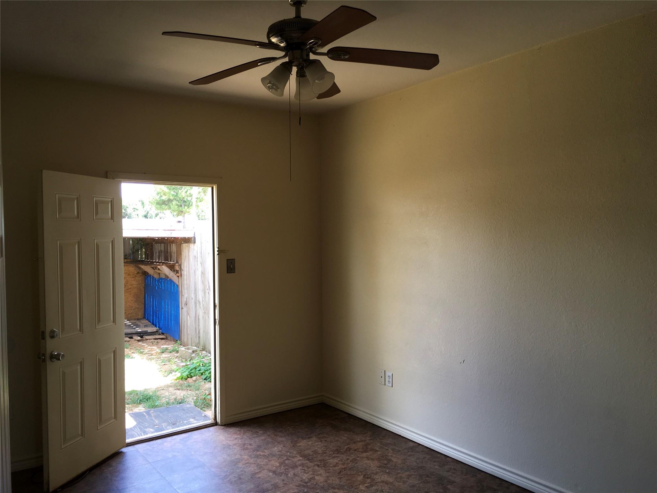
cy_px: 246
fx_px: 550
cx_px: 328
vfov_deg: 48.2
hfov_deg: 61.7
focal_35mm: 29
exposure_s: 1/60
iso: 25
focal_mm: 4.15
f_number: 2.2
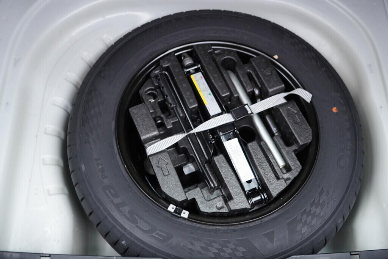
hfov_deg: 53.1
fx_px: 388
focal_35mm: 36
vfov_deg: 36.9
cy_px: 130
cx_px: 194
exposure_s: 1/40
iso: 400
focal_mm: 24
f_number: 2.8
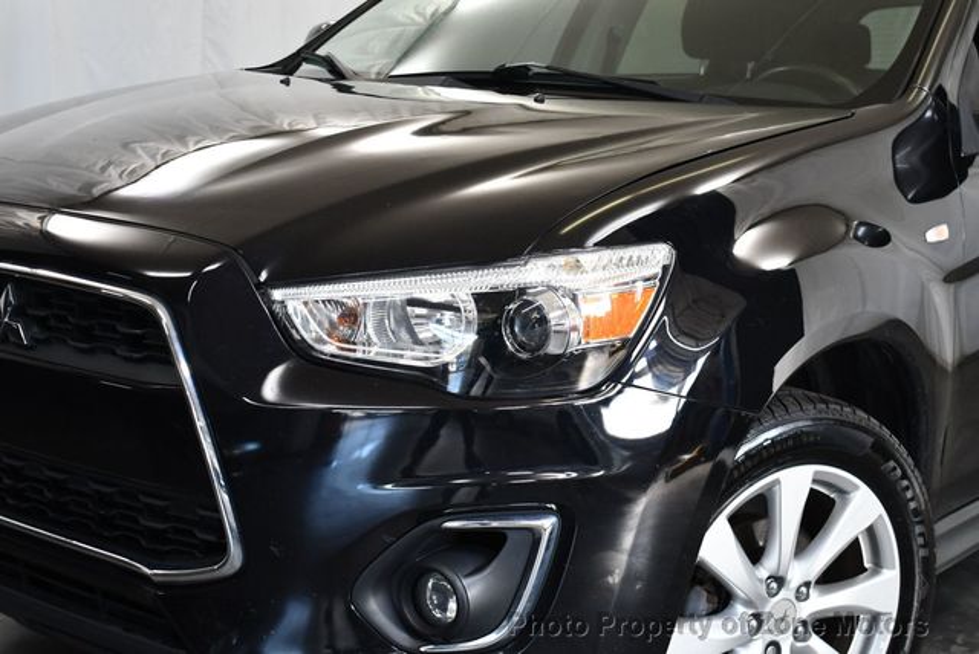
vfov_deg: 23.4
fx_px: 1579
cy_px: 327
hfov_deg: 34.5
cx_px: 490
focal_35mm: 58
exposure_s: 1/125
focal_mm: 29
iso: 800
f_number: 4.2
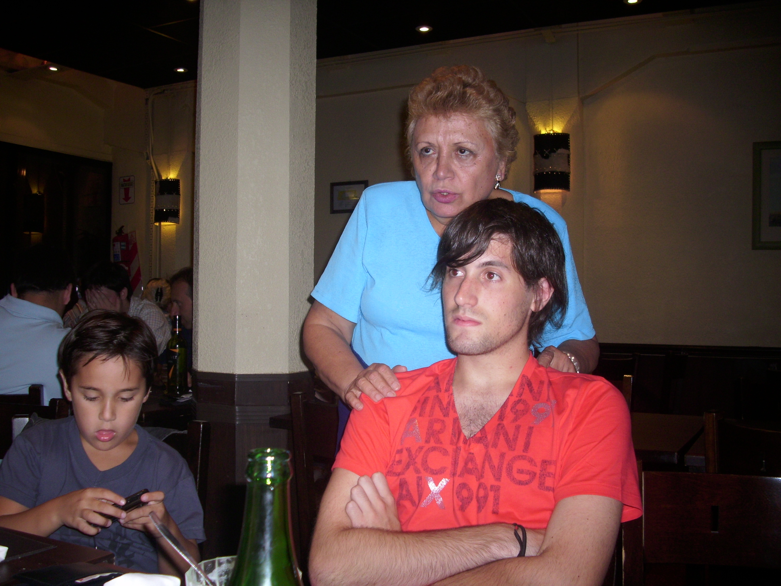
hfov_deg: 58.4
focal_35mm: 31
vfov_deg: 45.4
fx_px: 699
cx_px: 390
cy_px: 293
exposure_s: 1/60
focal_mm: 6.2
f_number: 2.8
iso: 50
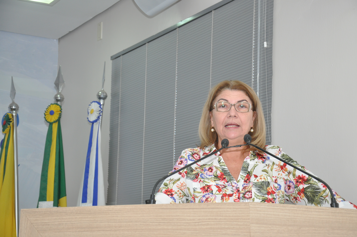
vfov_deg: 15.7
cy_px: 118
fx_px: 862
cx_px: 178
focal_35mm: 87
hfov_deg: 23.4
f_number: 5
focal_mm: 58
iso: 800
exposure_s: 1/160
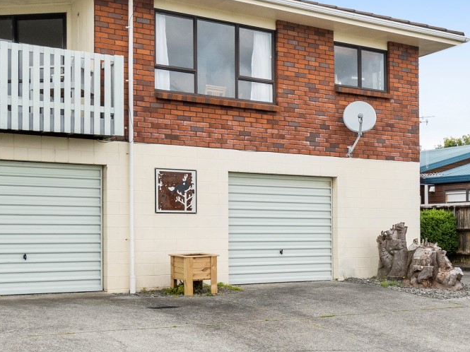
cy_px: 332
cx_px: 313
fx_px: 679
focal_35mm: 50
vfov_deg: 27.8
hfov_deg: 37.8
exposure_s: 1/640
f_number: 7.1
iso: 250
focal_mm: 12
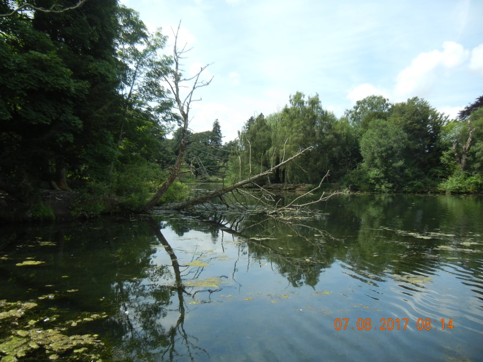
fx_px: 419
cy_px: 181
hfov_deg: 60.0
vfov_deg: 46.8
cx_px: 242
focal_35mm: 30
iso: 160
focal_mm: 5.4
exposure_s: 1/953
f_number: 3.5
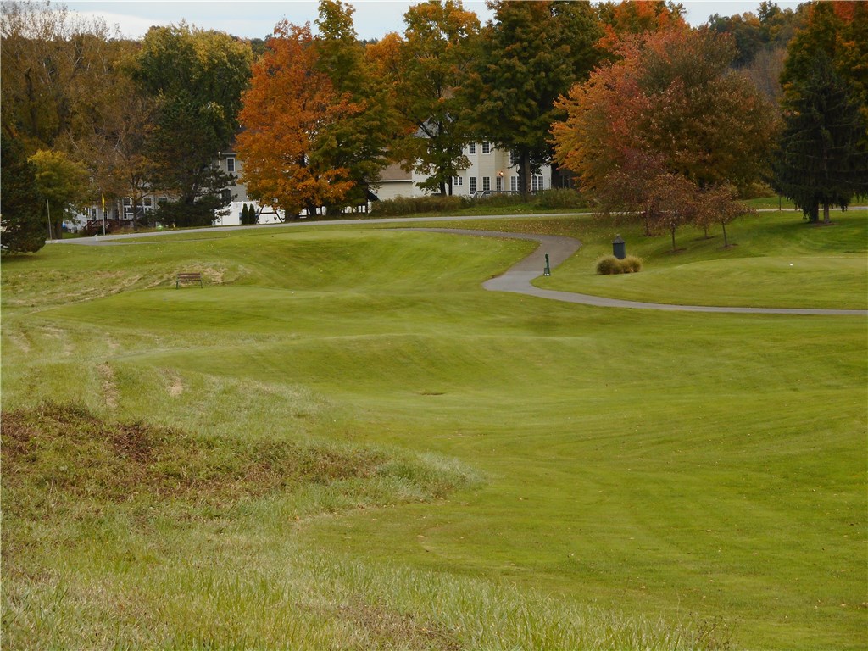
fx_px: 2558
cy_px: 326
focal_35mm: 102
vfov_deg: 14.5
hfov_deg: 19.3
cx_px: 434
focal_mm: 18.2
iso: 140
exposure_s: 1/60
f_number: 5.8
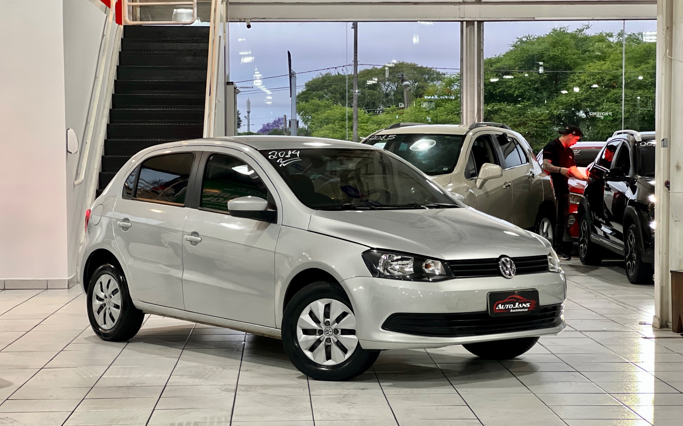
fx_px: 1526
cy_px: 233
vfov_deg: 15.9
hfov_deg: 25.2
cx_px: 343
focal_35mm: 82
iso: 250
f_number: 2.8
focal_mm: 9
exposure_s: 1/40
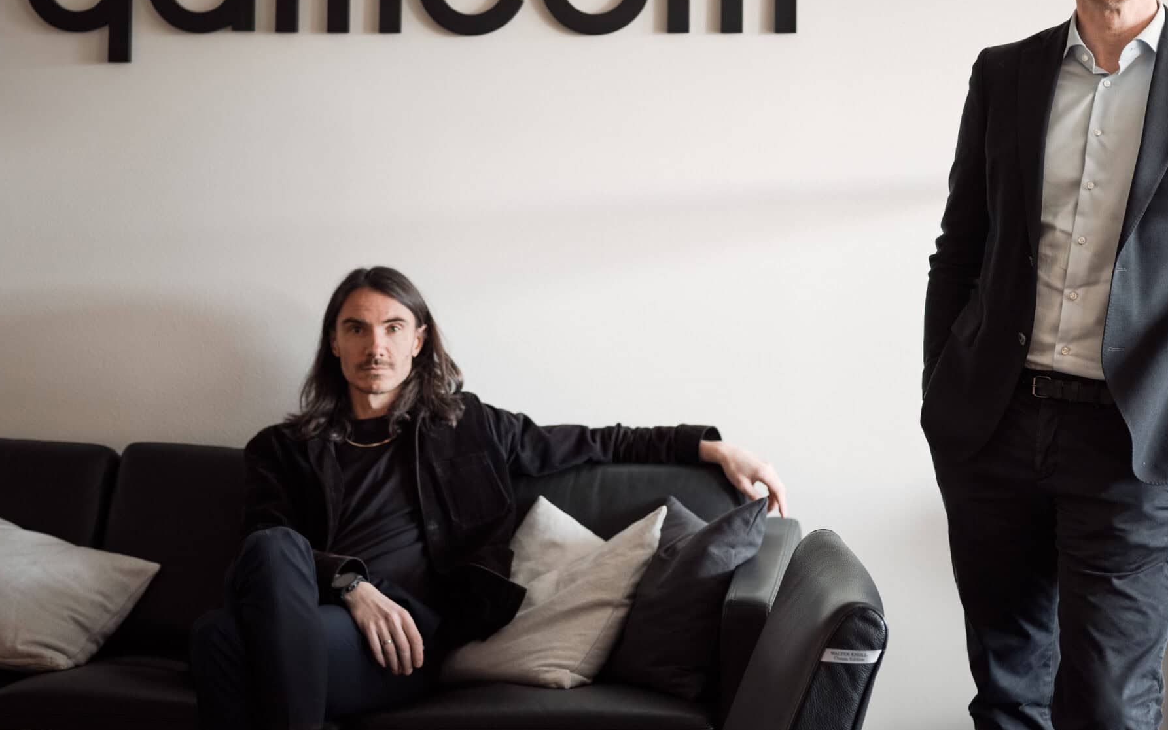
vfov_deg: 17.1
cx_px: 622
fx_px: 2419
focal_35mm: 76
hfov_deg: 27.1
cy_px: 263
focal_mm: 63
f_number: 2.8
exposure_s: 1/80
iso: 1250
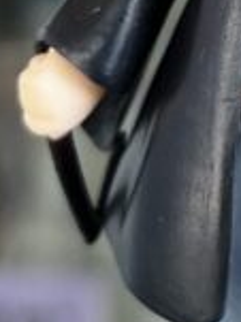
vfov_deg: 15.9
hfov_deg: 12.5
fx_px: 1069
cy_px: -135
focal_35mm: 115
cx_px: 309
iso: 64
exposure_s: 1/100
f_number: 1.6
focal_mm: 5.1
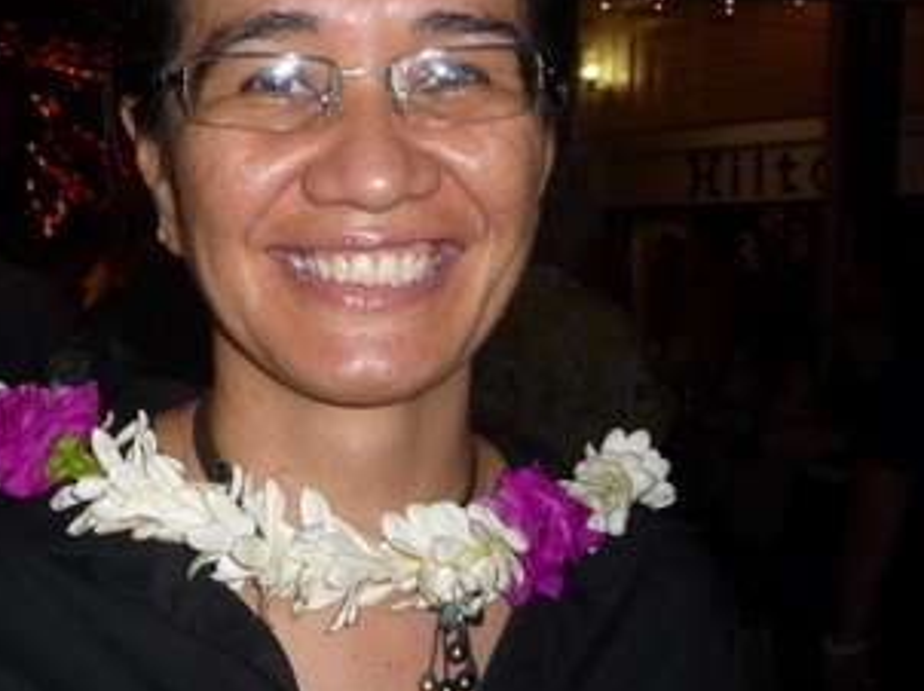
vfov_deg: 22.3
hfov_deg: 29.8
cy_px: 527
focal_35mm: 65
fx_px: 1734
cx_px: 434
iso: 100
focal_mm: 4.7
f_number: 3.3
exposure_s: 1/30
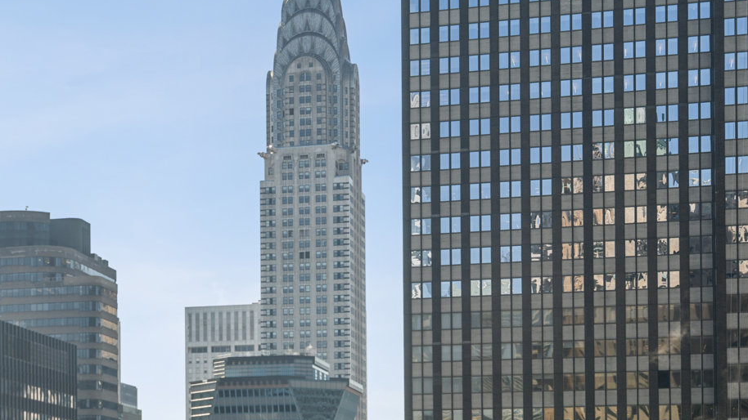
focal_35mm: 88
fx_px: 1745
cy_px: 291
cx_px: 65
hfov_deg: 23.5
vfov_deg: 13.7
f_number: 8
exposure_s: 1/250
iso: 100
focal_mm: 40
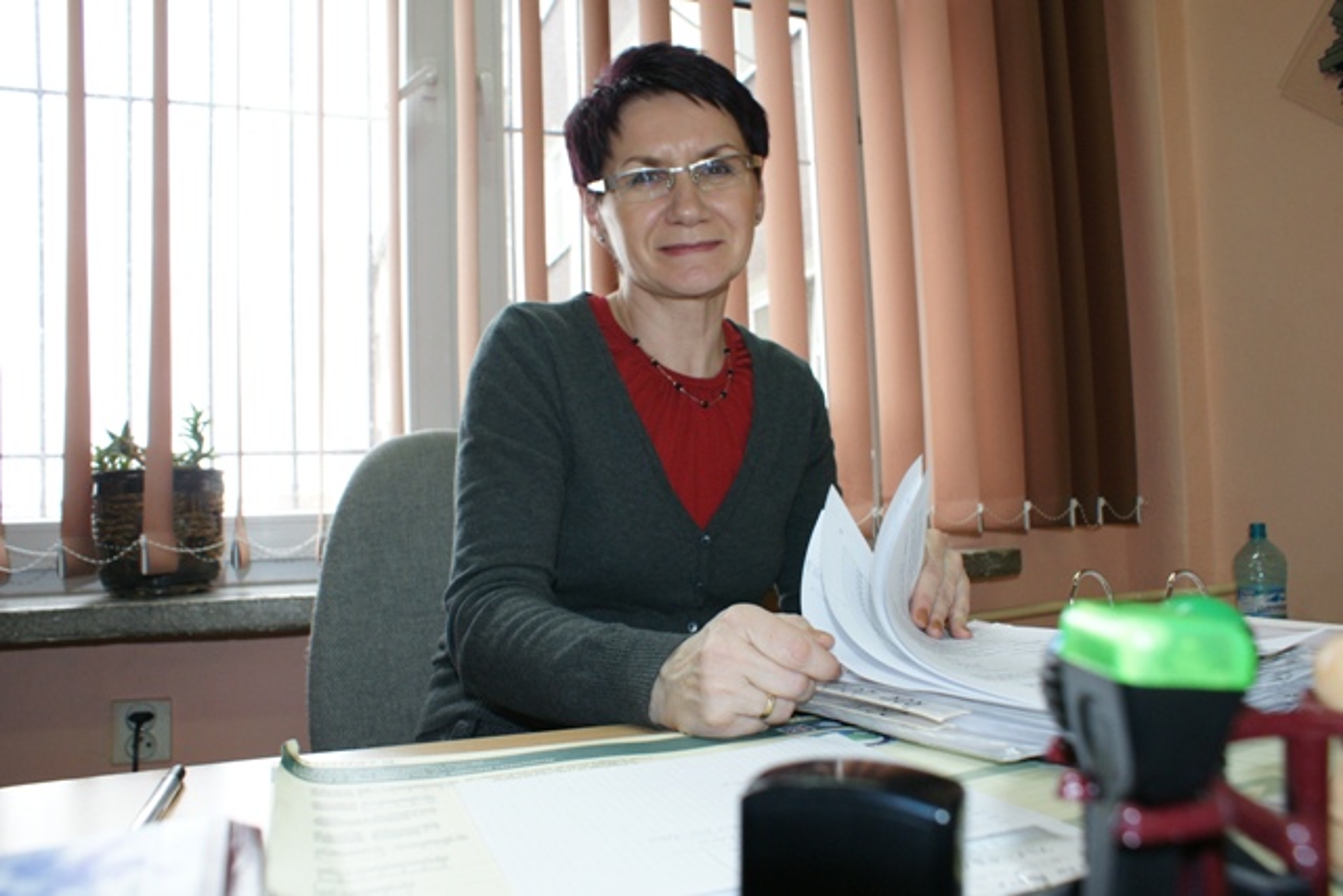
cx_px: 672
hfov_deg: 67.4
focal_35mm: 27
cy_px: 448
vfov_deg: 48.0
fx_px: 1007
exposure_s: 1/60
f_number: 5.6
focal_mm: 18
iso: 800
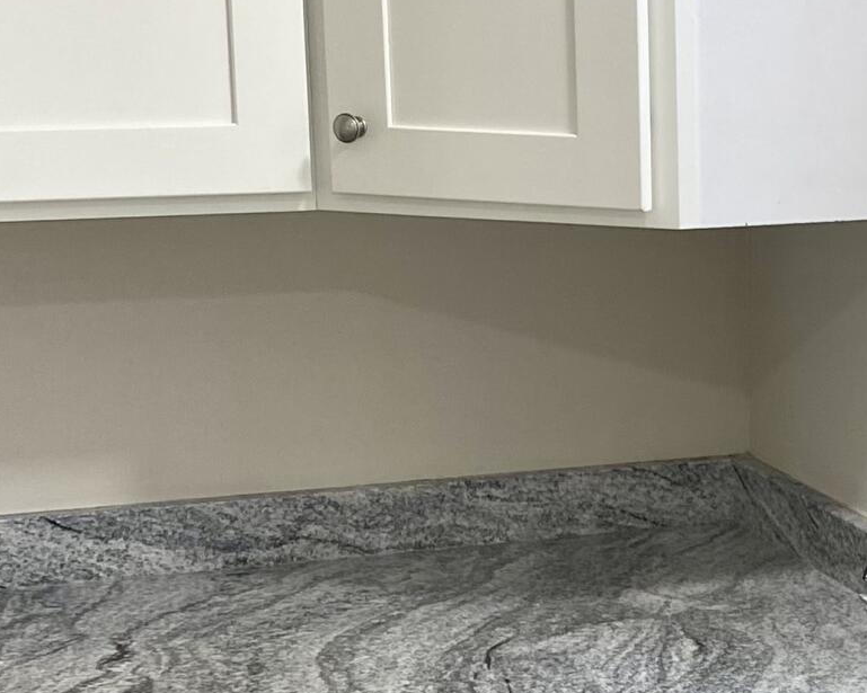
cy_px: 426
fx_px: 2540
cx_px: 929
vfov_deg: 15.5
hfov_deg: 18.7
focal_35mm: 99
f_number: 1.8
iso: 80
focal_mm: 4.25
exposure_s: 1/120
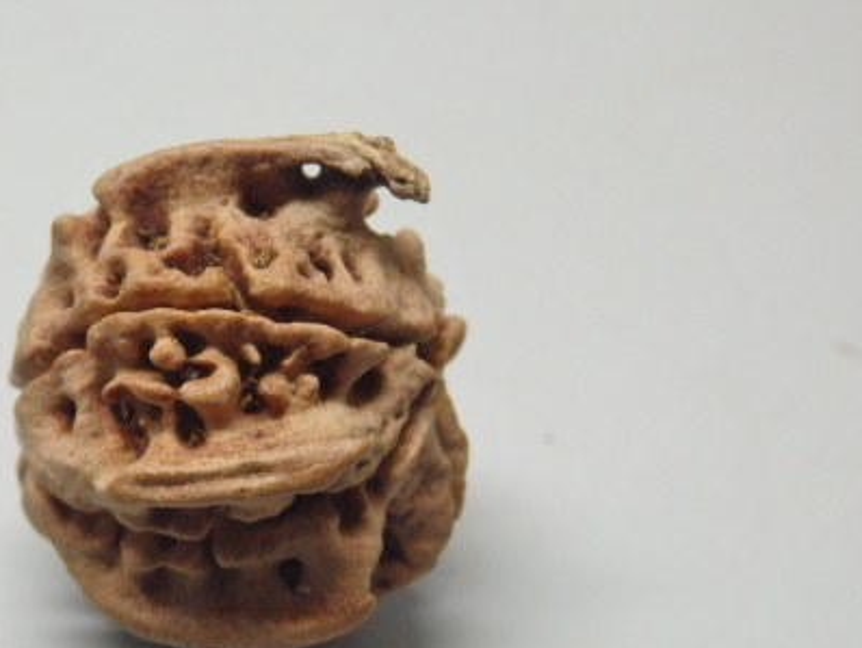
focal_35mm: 106
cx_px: 223
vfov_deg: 13.9
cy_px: 446
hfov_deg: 18.4
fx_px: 2641
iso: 500
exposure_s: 1/100
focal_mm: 11.9
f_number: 4.4
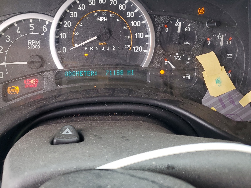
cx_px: 102
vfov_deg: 38.1
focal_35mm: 37
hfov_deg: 49.9
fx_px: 268
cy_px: 59
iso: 54
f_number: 1.5
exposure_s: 1/60.2
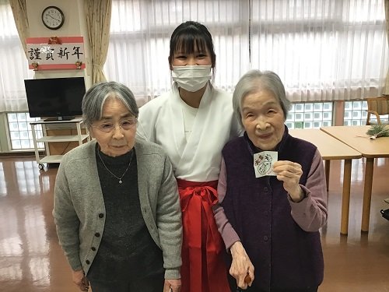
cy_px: 146
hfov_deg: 58.4
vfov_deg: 45.4
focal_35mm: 31
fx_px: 348
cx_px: 194
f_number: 2.4
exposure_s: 1/30
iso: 40
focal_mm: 3.3
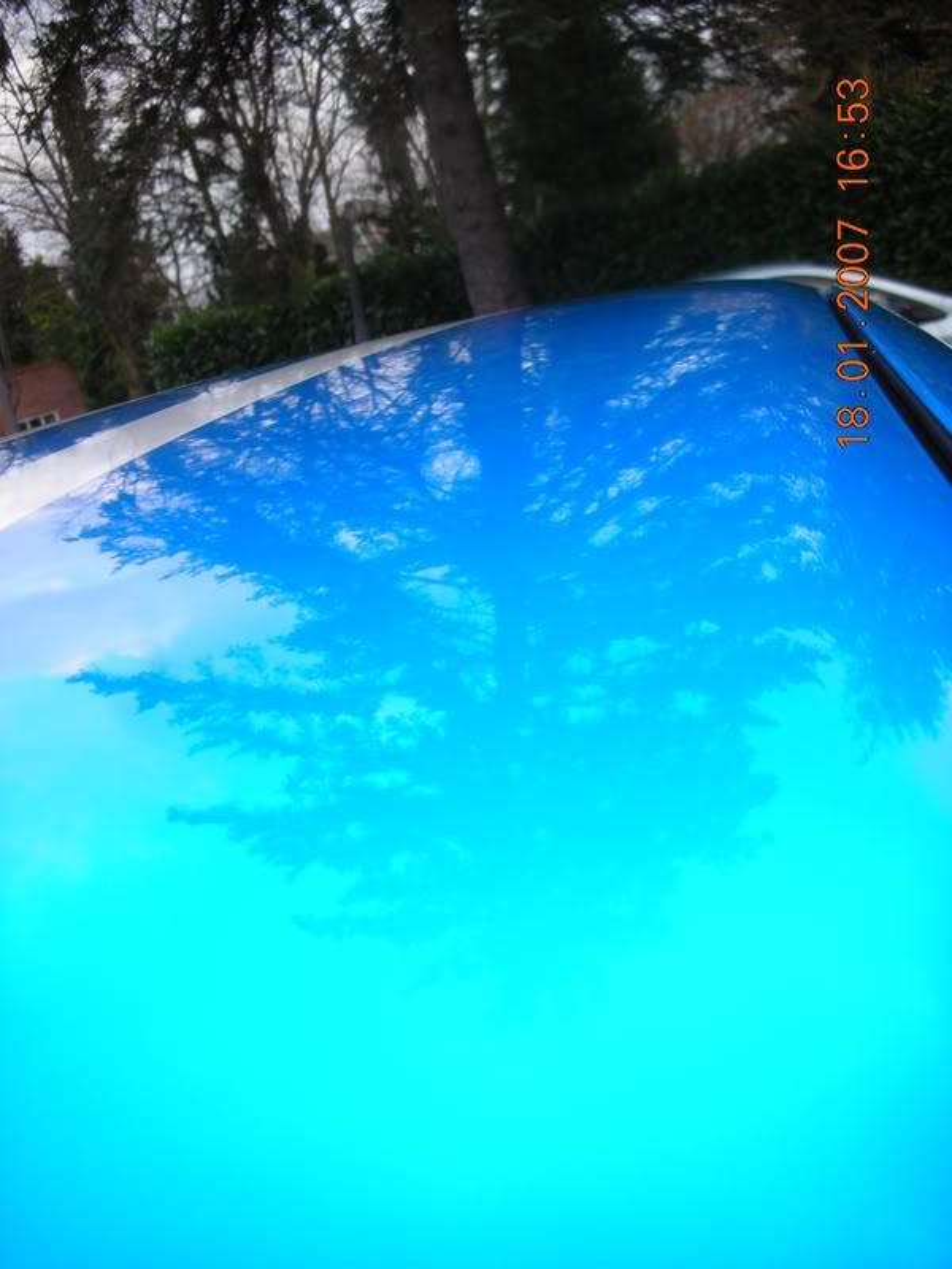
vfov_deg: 52.6
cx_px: 476
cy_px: 634
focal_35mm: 35
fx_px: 1283
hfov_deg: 40.7
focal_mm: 5.8
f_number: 3
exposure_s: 1/30
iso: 50
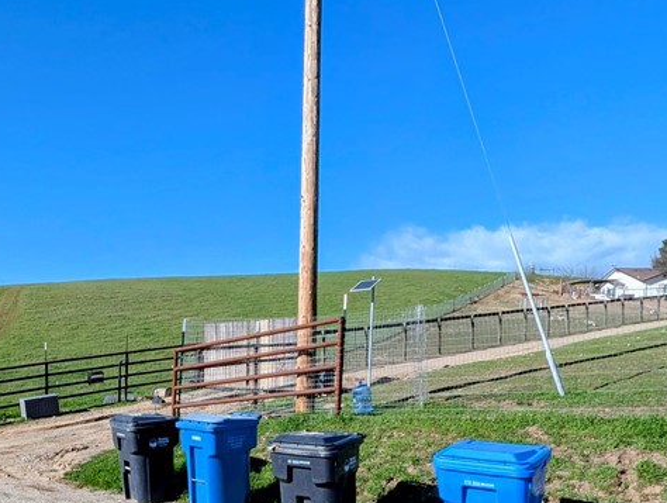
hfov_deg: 58.8
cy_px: 396
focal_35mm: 28
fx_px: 540
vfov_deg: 47.4
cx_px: 140
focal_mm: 1.95
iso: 46
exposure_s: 1/1513
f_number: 2.2
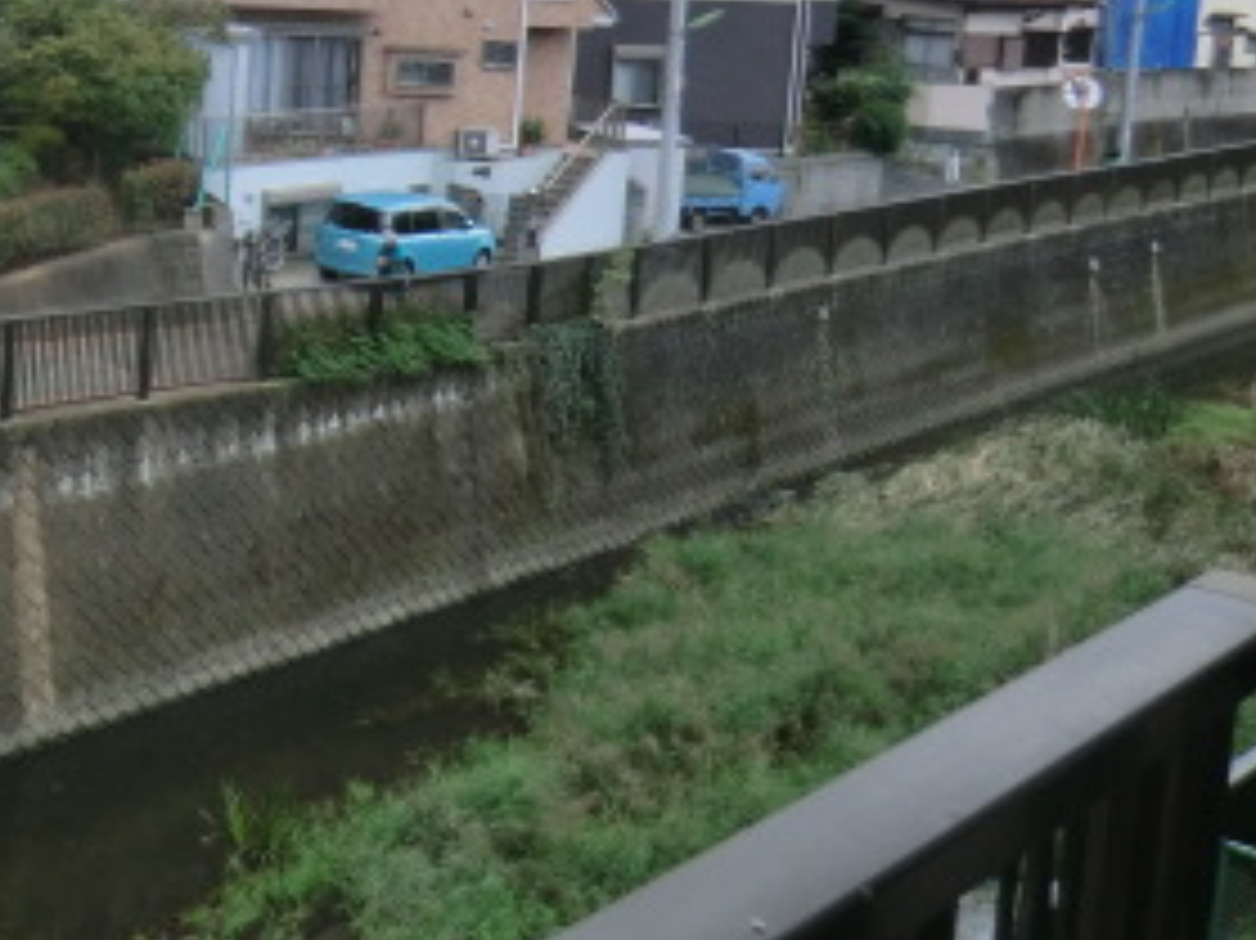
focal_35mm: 55
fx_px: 1995
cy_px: 85
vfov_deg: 25.7
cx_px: -171
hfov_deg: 30.7
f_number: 3.2
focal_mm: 4.3
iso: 80
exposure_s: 1/200
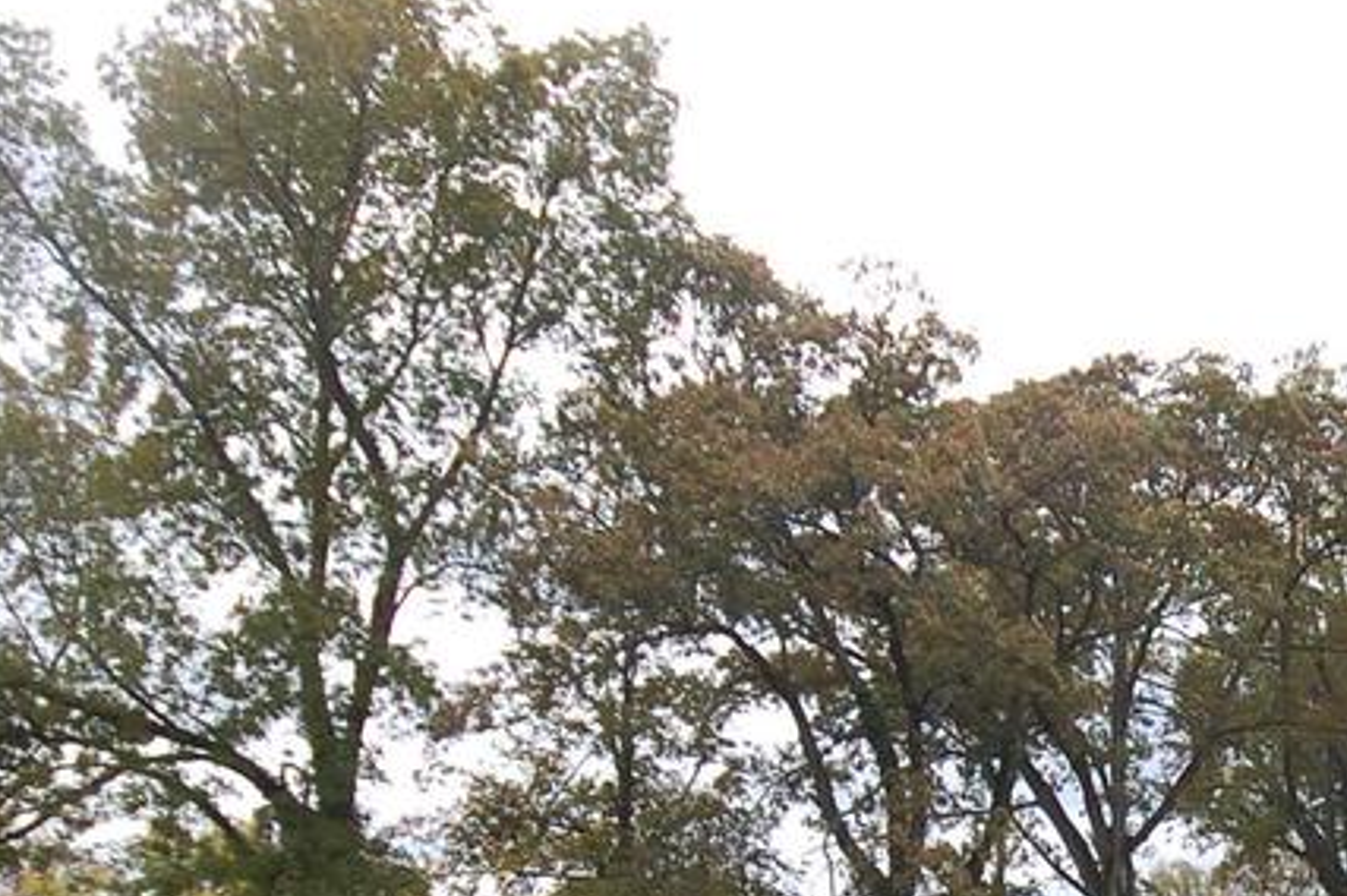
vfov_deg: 21.9
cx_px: 1407
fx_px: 2082
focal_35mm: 56
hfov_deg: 32.4
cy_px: 1166
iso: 200
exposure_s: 1/160
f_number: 6.3
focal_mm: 11
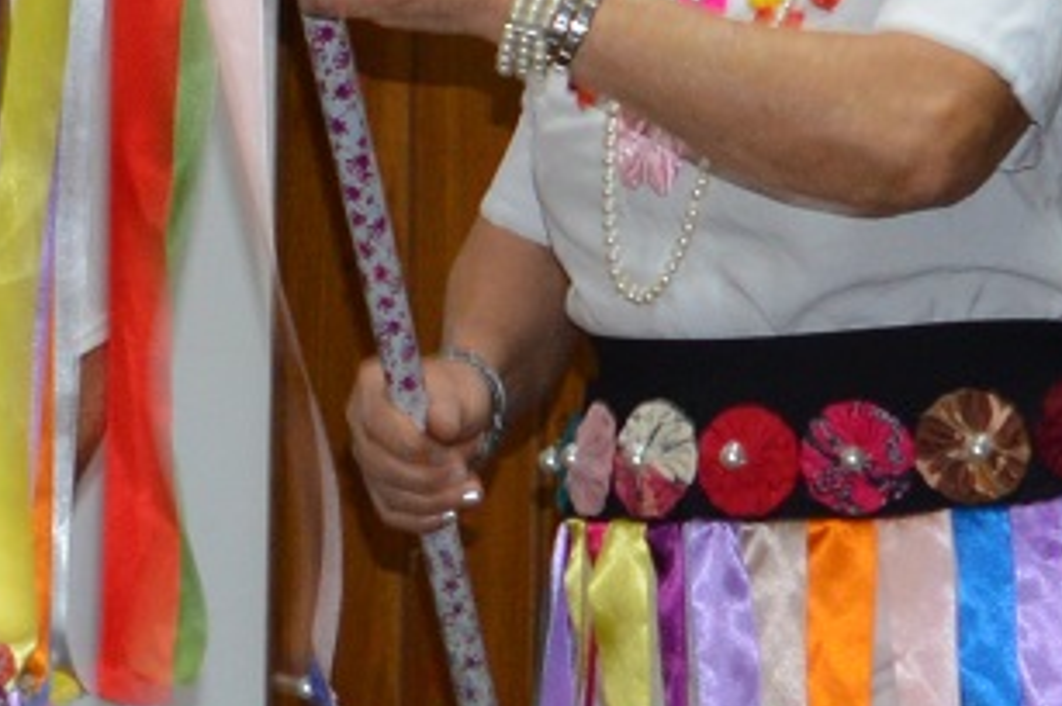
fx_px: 6336
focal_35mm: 215
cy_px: 119
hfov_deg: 9.3
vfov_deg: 6.4
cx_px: -588
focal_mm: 22
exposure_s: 1/60
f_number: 3.8
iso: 400
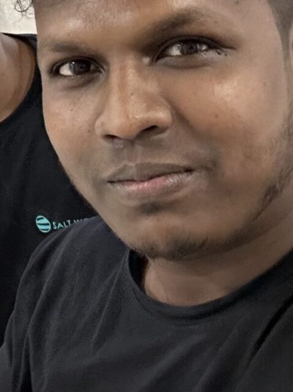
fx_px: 836
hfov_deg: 17.0
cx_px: -207
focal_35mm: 74
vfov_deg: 25.6
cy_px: 50
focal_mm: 2.69
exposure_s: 1/25
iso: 320
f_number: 1.9
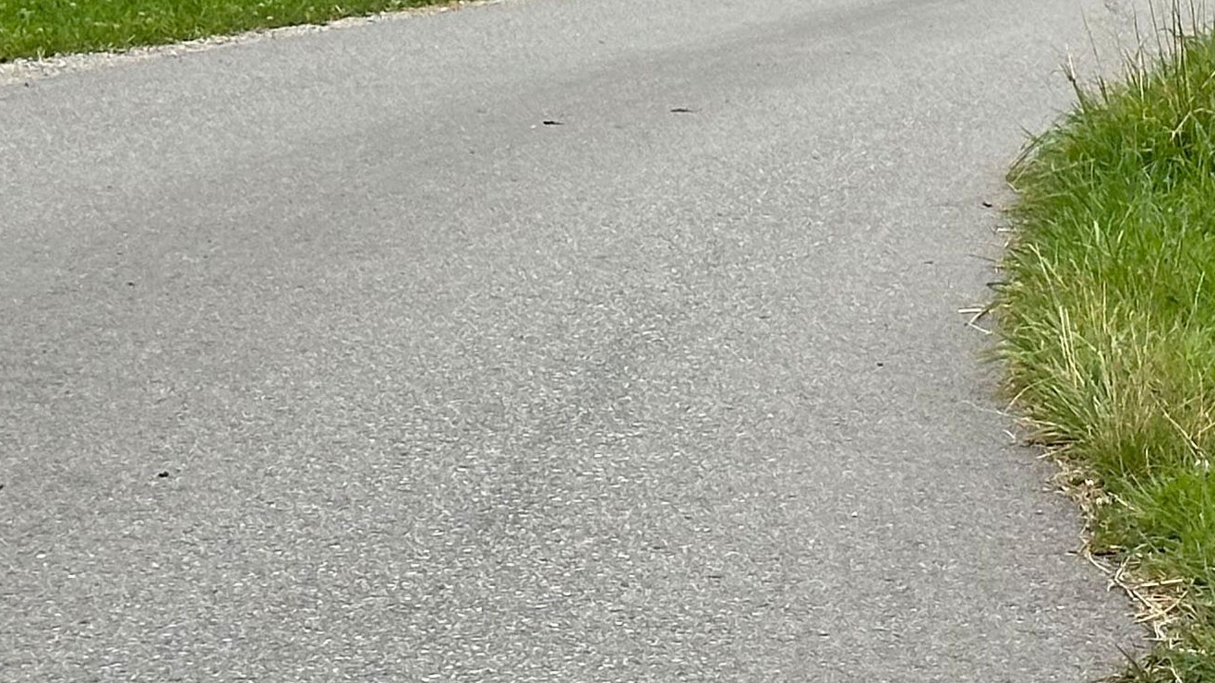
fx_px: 5122
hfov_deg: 12.9
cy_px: 14
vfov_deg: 7.6
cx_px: 1738
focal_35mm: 159
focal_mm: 6.86
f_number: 1.78
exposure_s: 1/3058
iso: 64
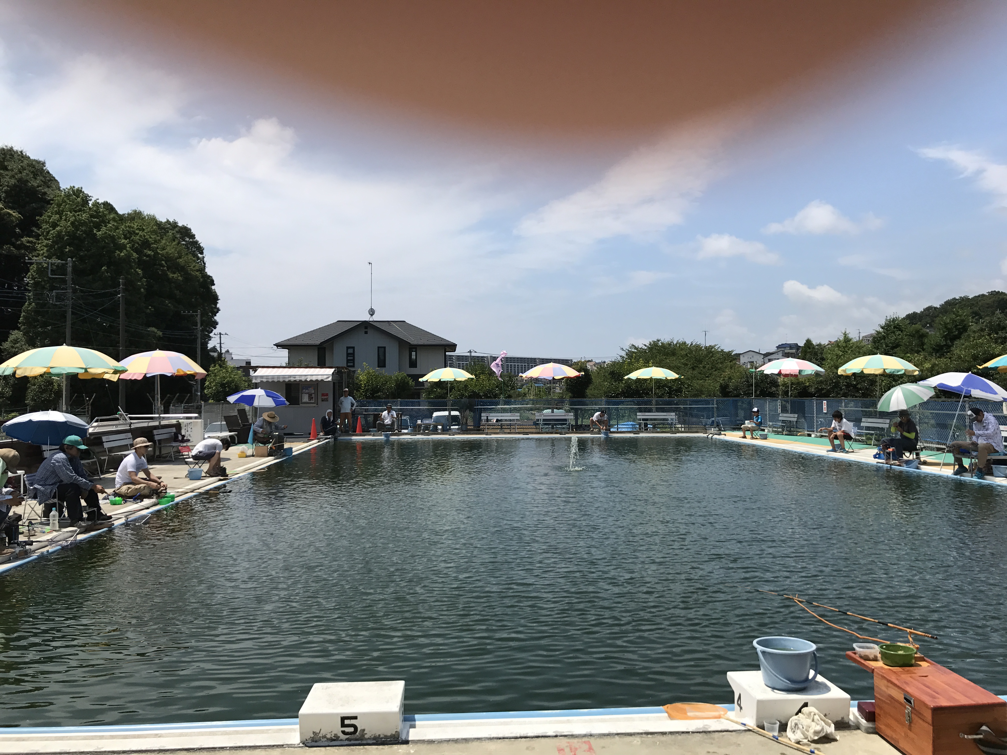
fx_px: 815
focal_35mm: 28
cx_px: 504
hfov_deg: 63.4
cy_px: 378
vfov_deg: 49.7
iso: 20
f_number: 1.8
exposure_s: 1/3831
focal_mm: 3.99
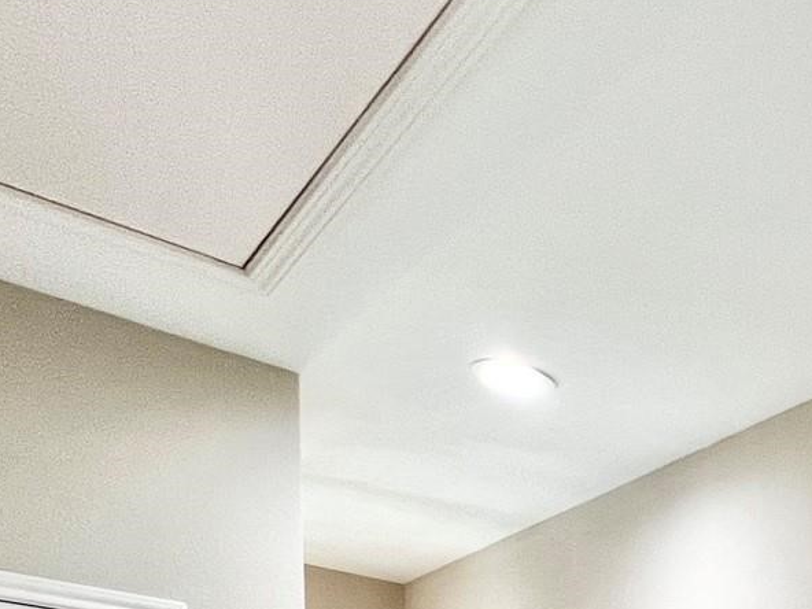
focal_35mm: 45
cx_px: 1180
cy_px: 1003
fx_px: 1056
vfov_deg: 23.1
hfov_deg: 29.0
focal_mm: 1.57
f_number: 1.8
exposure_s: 1/60
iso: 125
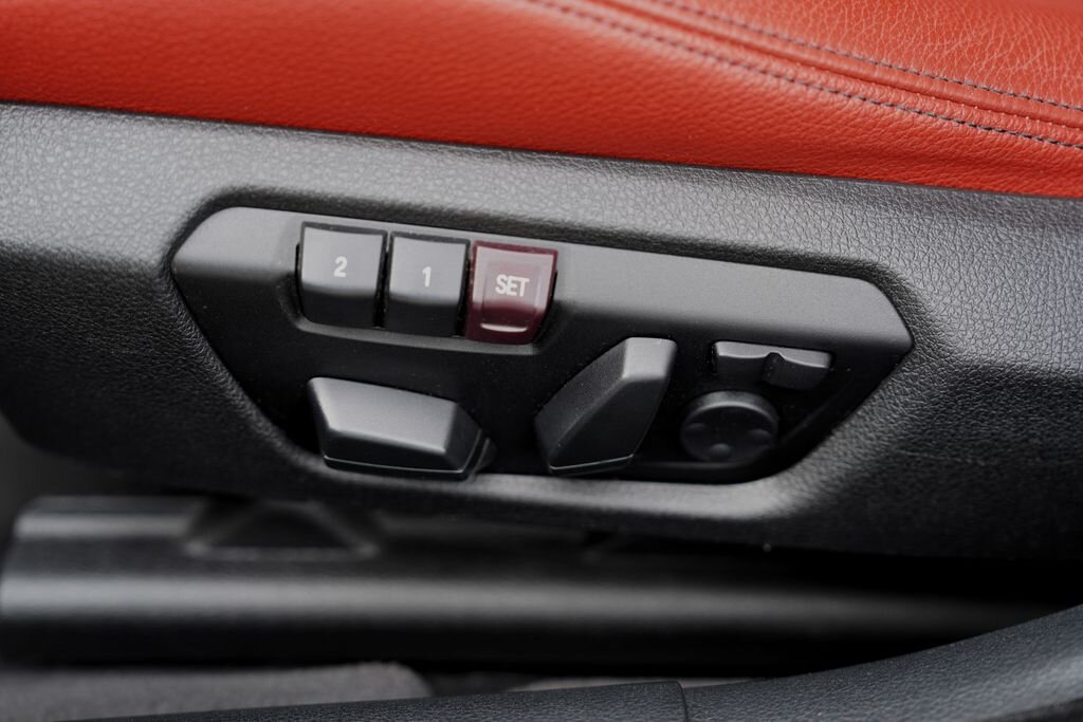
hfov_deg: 36.9
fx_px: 1625
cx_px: 542
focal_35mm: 54
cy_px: 361
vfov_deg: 25.1
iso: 100
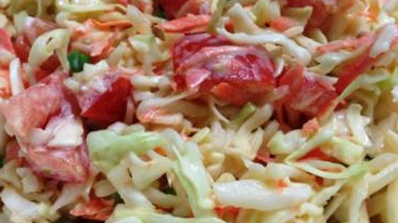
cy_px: 102
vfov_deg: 24.4
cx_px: 189
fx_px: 517
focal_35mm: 49
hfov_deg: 42.1
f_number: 2.4
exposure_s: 1/24
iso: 50
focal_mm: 4.12
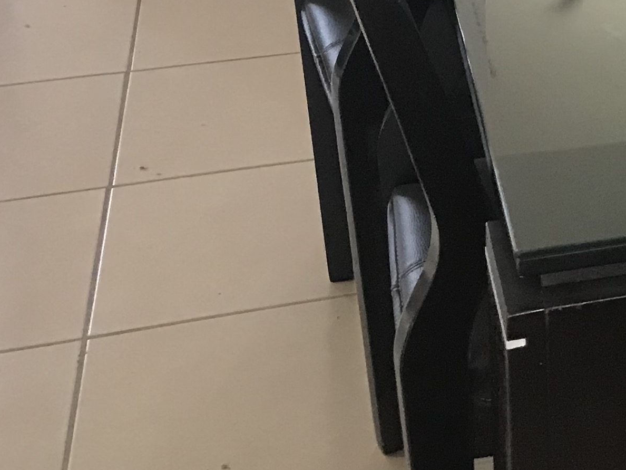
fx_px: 1718
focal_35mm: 95
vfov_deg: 14.5
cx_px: 967
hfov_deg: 18.1
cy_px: -227
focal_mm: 3.99
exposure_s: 1/15
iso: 50
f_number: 1.8
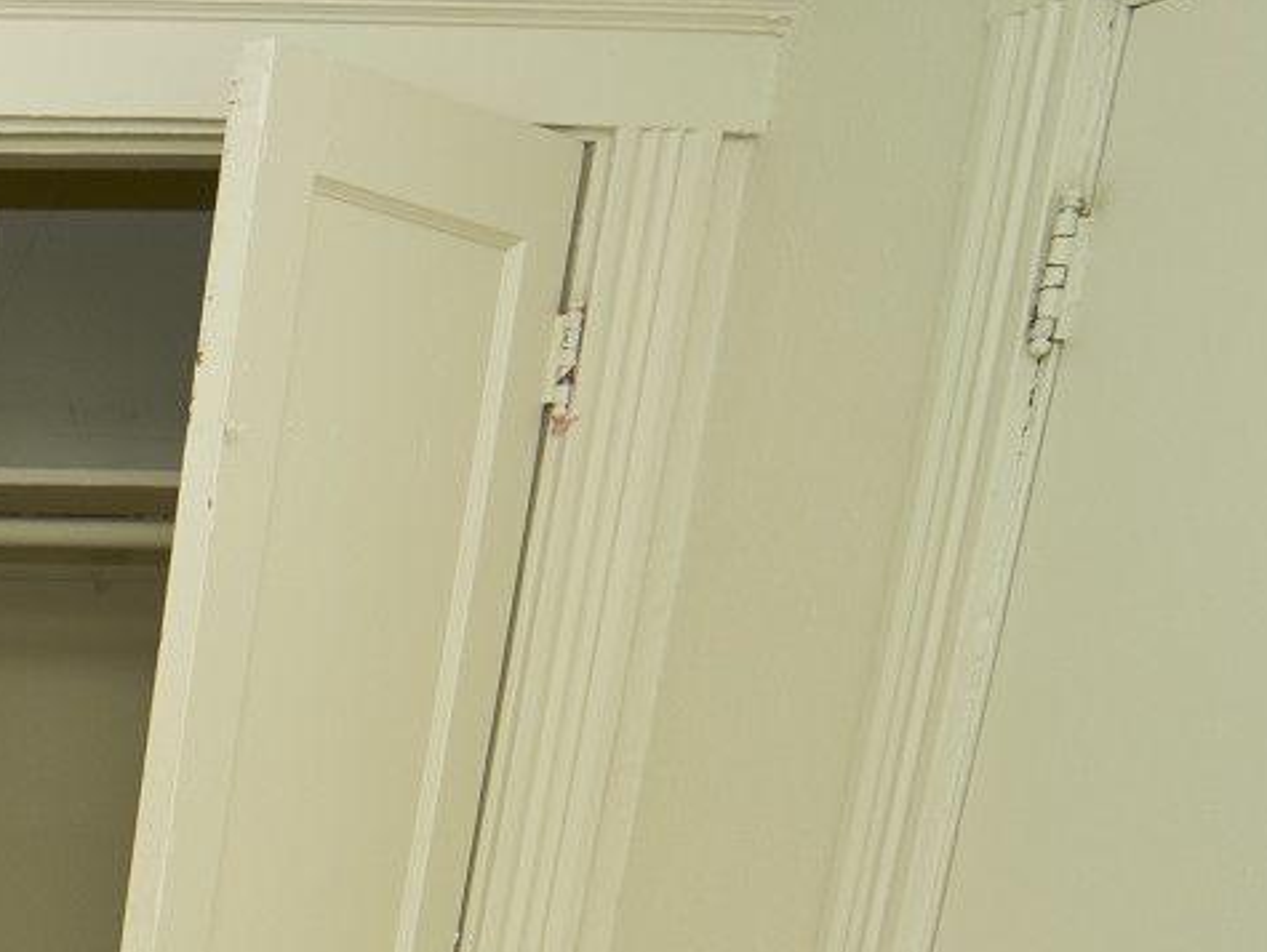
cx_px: -955
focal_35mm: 58
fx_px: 2125
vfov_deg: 22.4
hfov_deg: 22.1
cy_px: 1259
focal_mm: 14
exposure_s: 1/50
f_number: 7.1
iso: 250
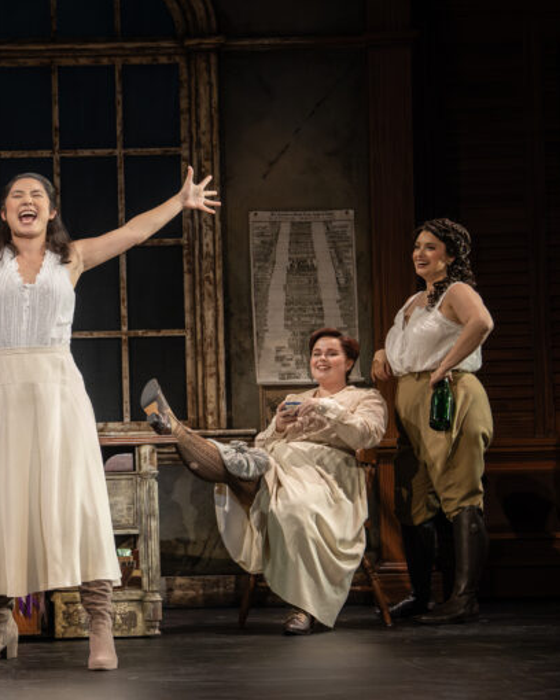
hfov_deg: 15.3
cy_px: 350
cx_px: 40
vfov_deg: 19.4
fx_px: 2051
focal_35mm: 99
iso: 3200
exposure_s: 1/400
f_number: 4
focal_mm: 70
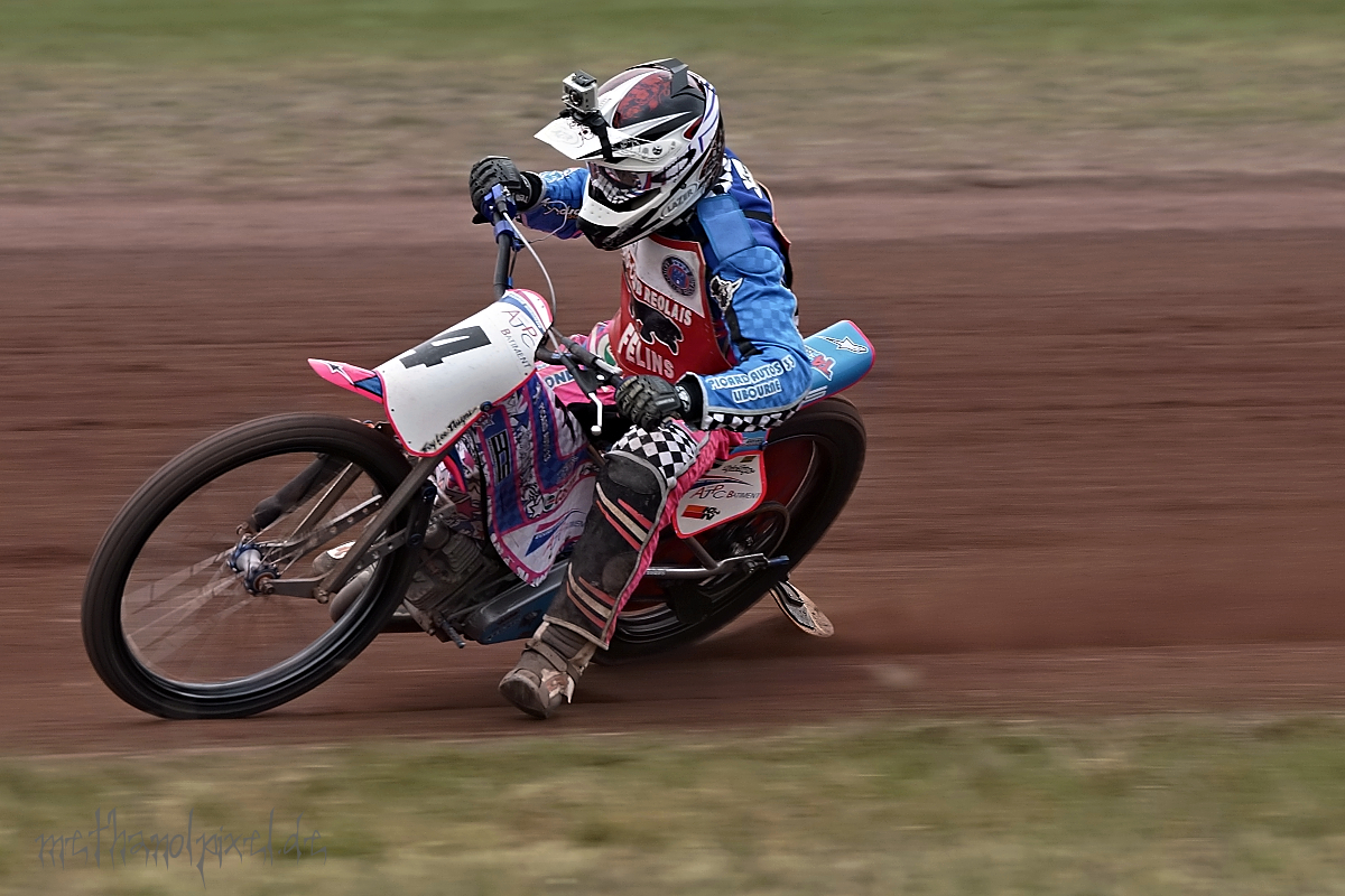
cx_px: 672
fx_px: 12889
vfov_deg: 4.0
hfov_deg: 6.0
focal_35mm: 345
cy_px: 448
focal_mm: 230
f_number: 8
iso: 400
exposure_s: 1/400
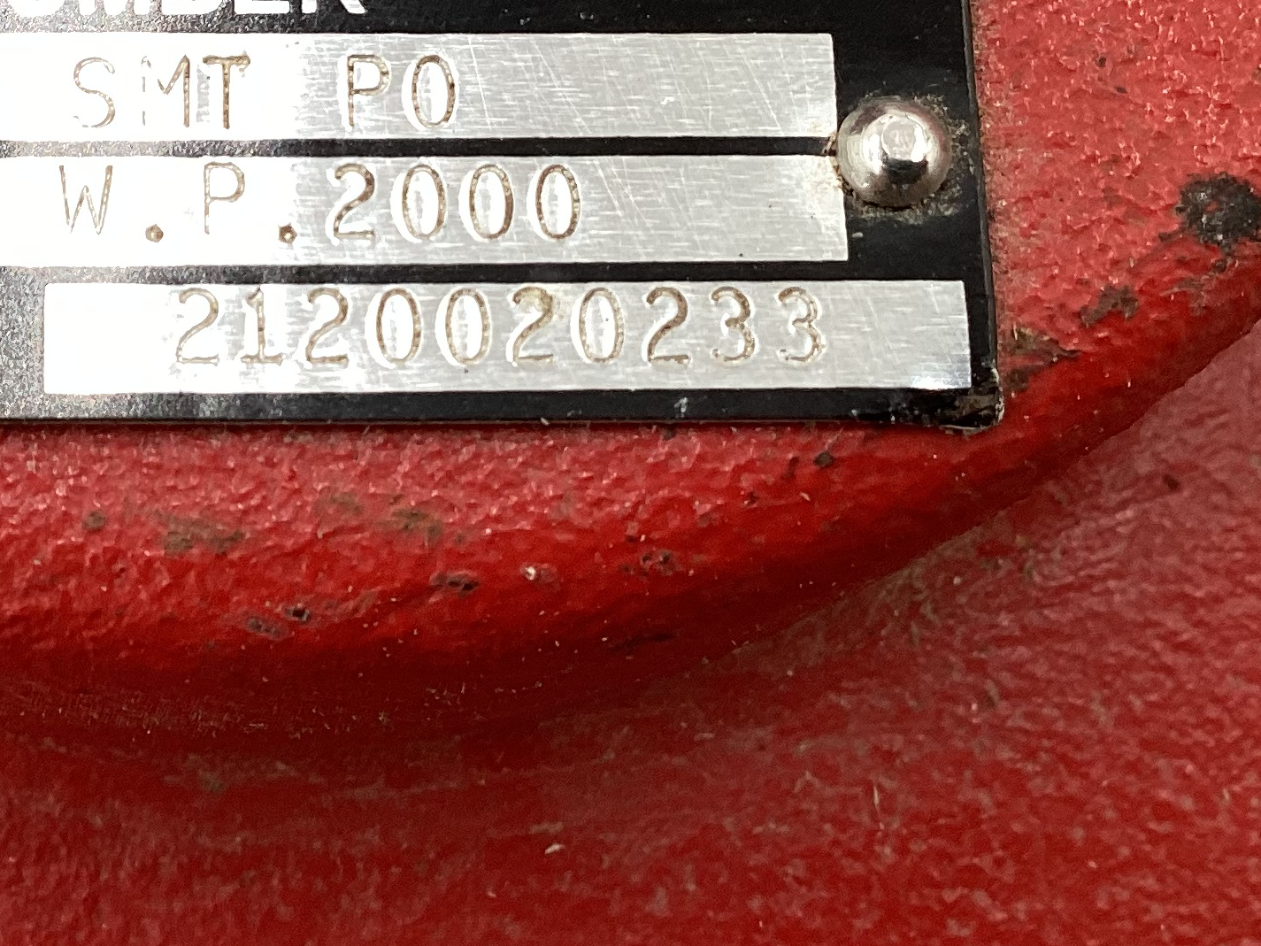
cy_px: 178
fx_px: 2587
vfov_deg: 20.5
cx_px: 295
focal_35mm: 71
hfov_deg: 27.0
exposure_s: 1/120
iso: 80
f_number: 2.4
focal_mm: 3.3
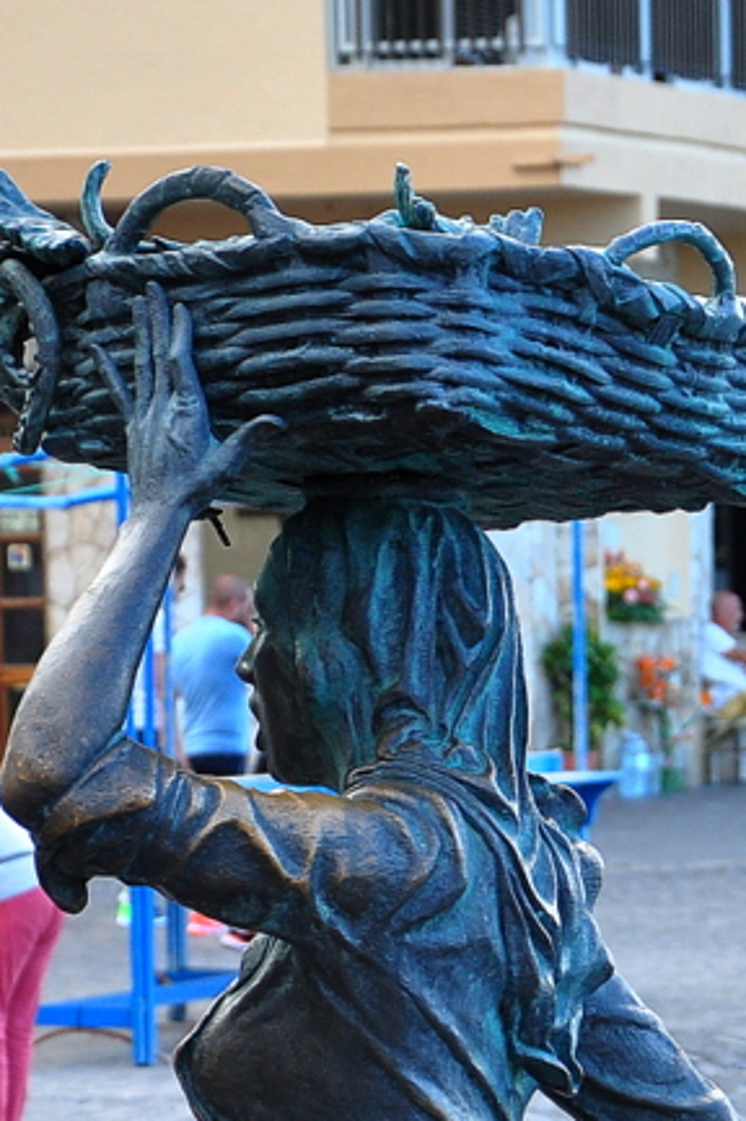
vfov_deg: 8.5
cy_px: 1346
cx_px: 646
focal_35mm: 241
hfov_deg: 5.7
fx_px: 7503
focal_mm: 58
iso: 400
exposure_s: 1/125
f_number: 5
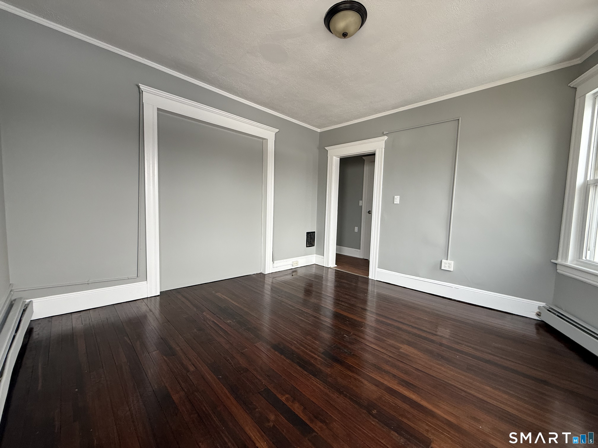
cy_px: 224
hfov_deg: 102.1
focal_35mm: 14
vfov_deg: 85.7
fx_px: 242
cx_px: 299
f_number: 2.2
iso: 100
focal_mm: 2.22
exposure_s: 1/99
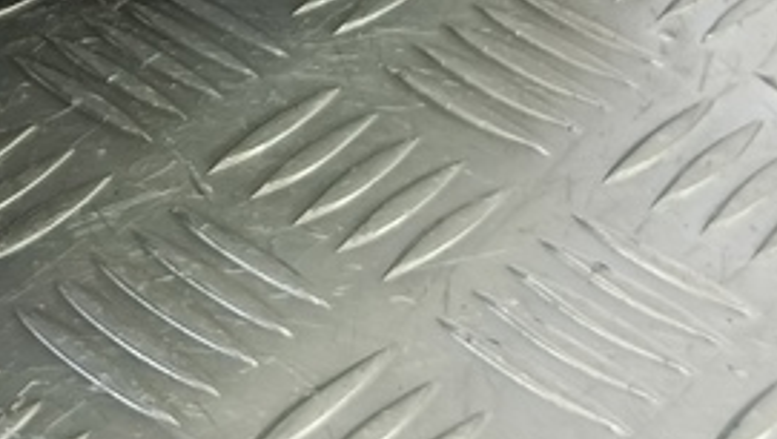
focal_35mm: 111
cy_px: -465
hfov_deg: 18.5
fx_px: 2289
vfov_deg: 10.1
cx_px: -100
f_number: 1.6
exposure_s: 1/50
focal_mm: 4.11
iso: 128
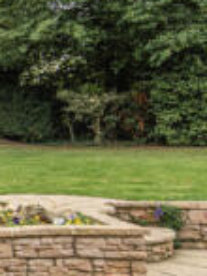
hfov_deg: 13.4
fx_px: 615
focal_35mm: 77
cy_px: 142
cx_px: -306
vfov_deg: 25.4
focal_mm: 18
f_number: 8
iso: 80
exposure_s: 1/40
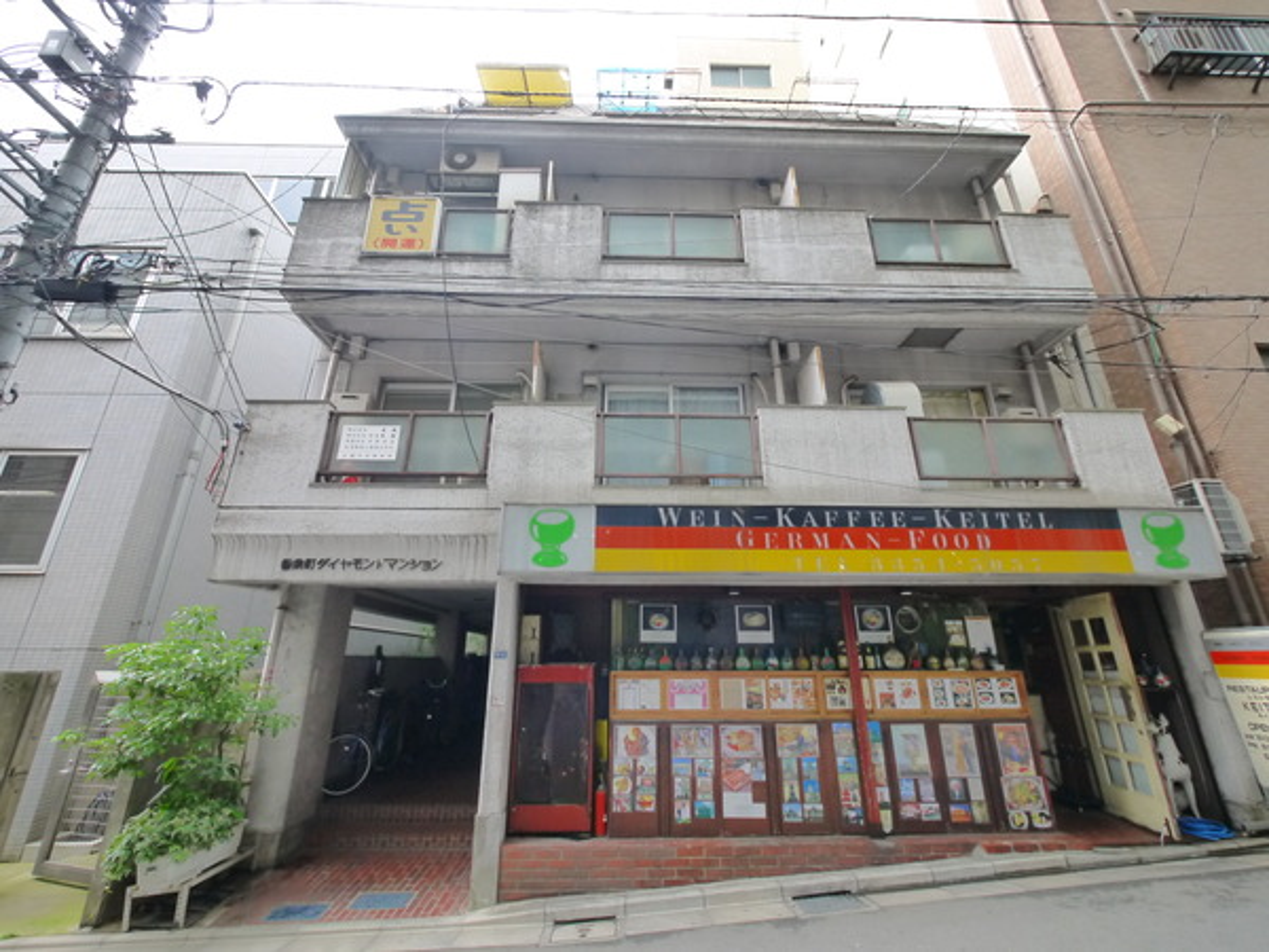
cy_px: 476
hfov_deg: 102.1
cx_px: 634
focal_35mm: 14
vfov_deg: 85.7
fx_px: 513
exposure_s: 1/125
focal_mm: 7
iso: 640
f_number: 4
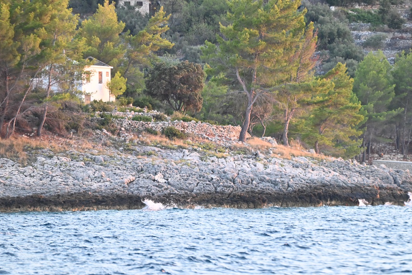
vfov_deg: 4.0
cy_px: 132
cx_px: 233
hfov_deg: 6.0
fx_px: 3961
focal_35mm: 346
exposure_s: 1/400
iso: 3200
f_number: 5.6
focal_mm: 280
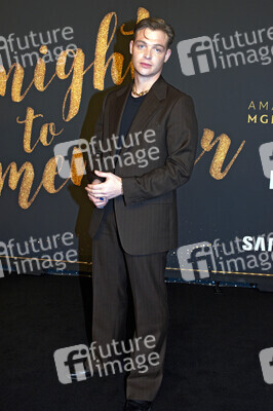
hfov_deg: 42.3
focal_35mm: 31
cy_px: 206
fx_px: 353
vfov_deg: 60.3
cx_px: 136
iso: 800
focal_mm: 31
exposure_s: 1/250
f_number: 6.3
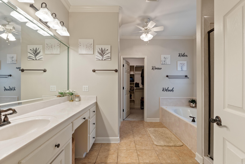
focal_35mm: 16
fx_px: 109
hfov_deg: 96.7
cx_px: 122
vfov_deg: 73.8
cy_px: 82
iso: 250
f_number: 9
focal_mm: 16
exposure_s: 1/2.5
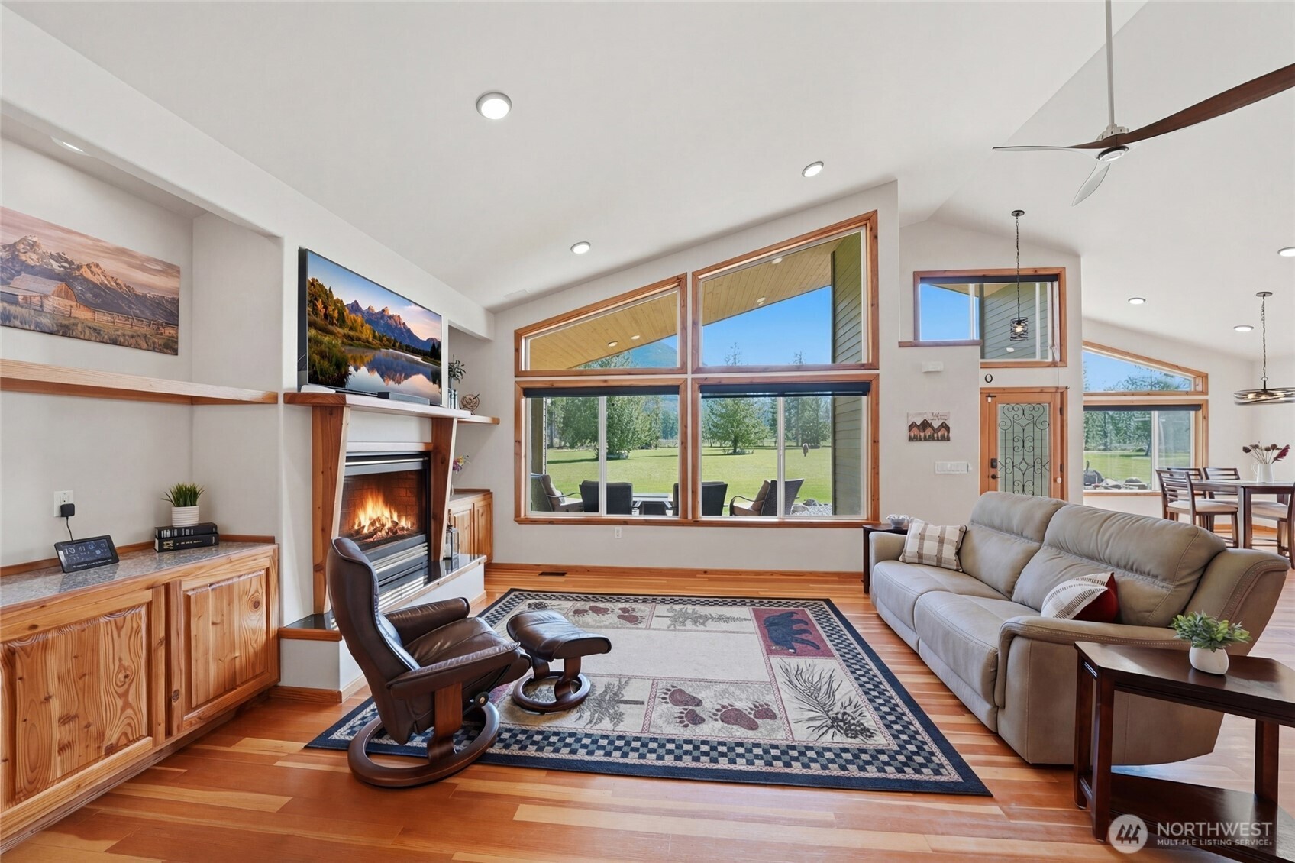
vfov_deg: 90.0
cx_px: 648
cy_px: 432
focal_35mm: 12
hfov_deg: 112.6
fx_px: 432
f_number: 9
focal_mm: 12
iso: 250
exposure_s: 1/50
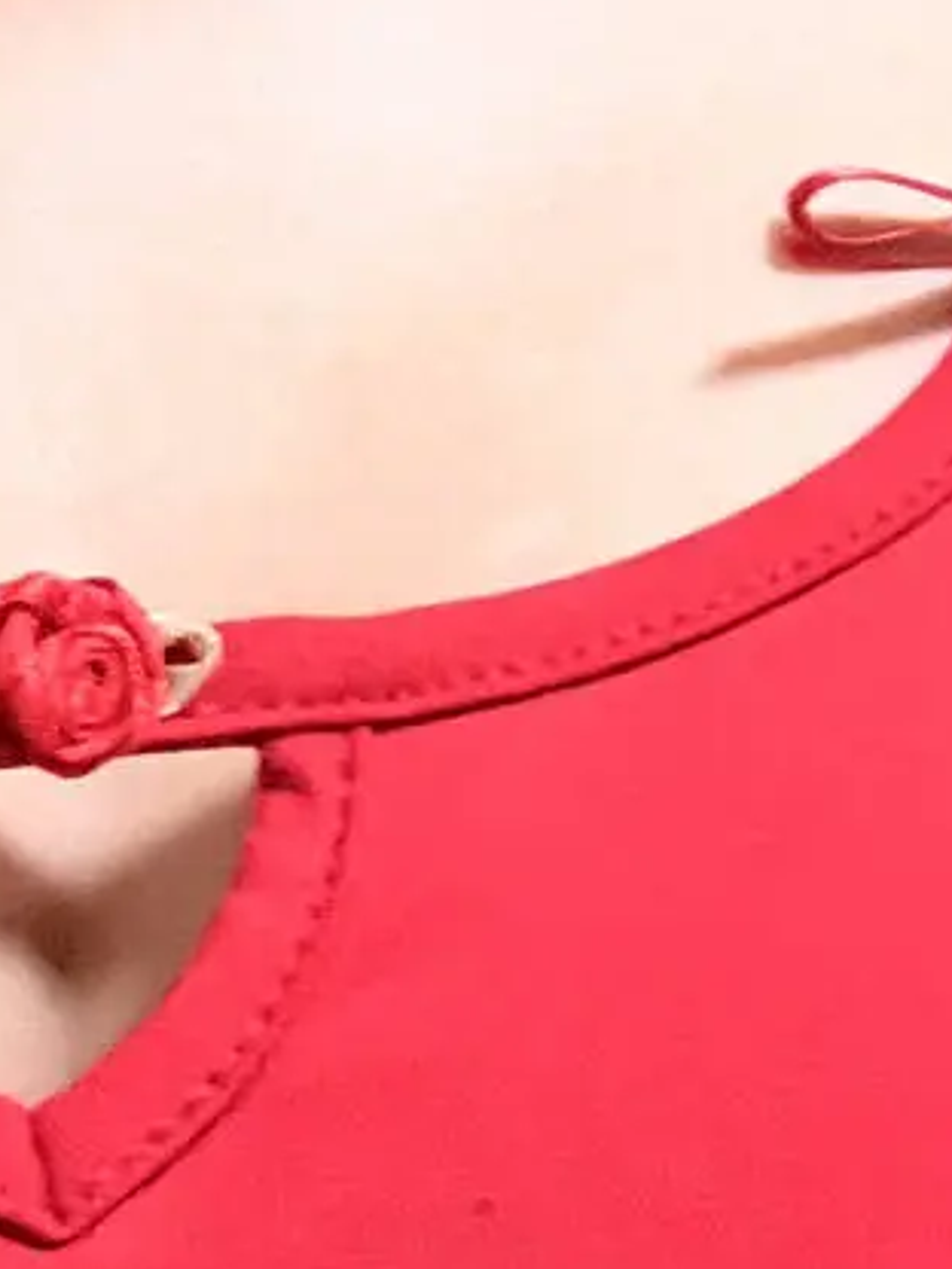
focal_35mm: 123
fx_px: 4510
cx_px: 140
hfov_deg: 12.0
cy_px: -1210
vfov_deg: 13.8
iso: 640
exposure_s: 1/25
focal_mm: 2.71
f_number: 2.2
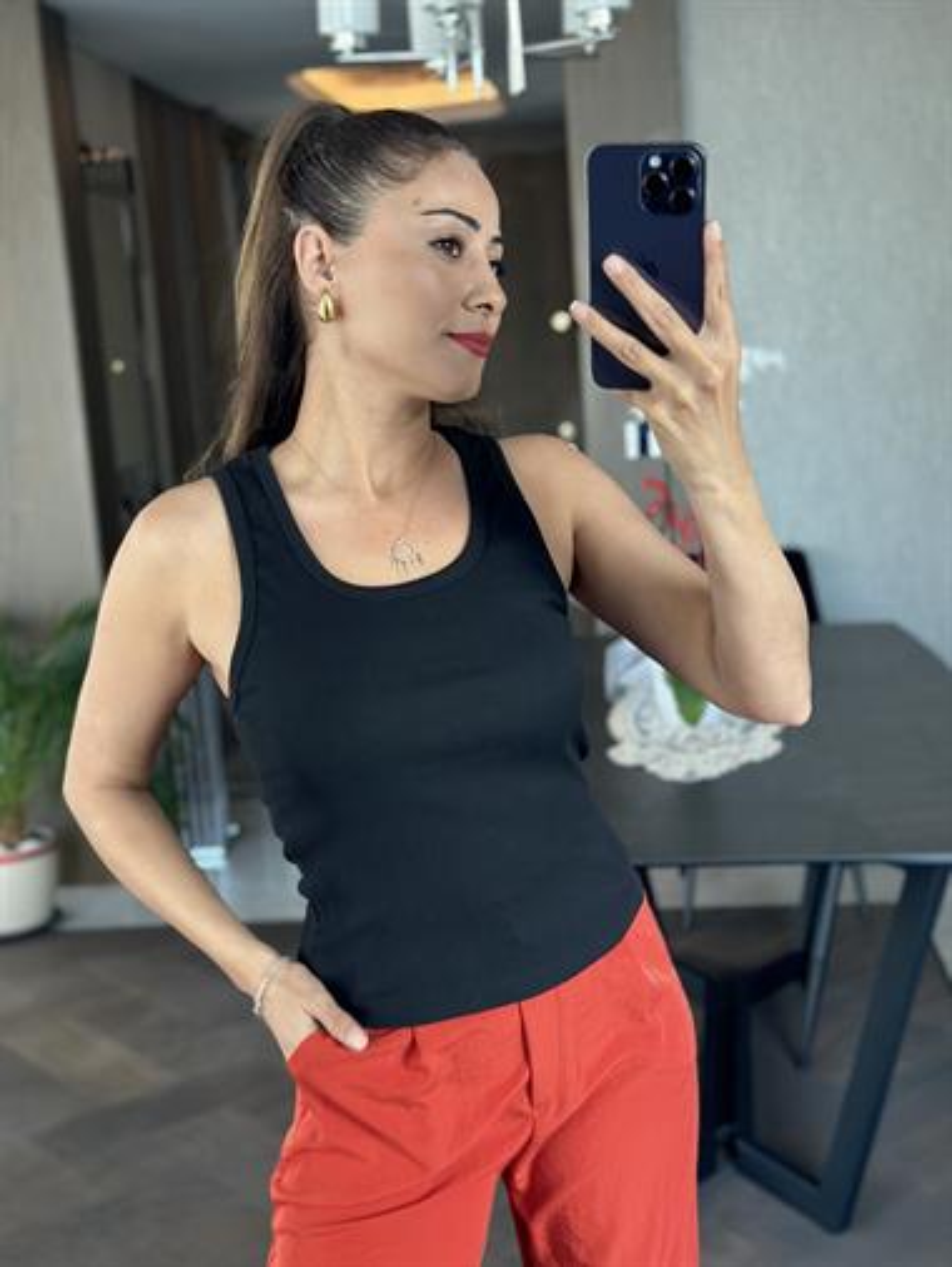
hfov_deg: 30.3
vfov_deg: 39.6
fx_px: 1759
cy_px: 634
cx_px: 476
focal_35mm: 48
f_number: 1.78
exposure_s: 1/60
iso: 160
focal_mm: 6.86
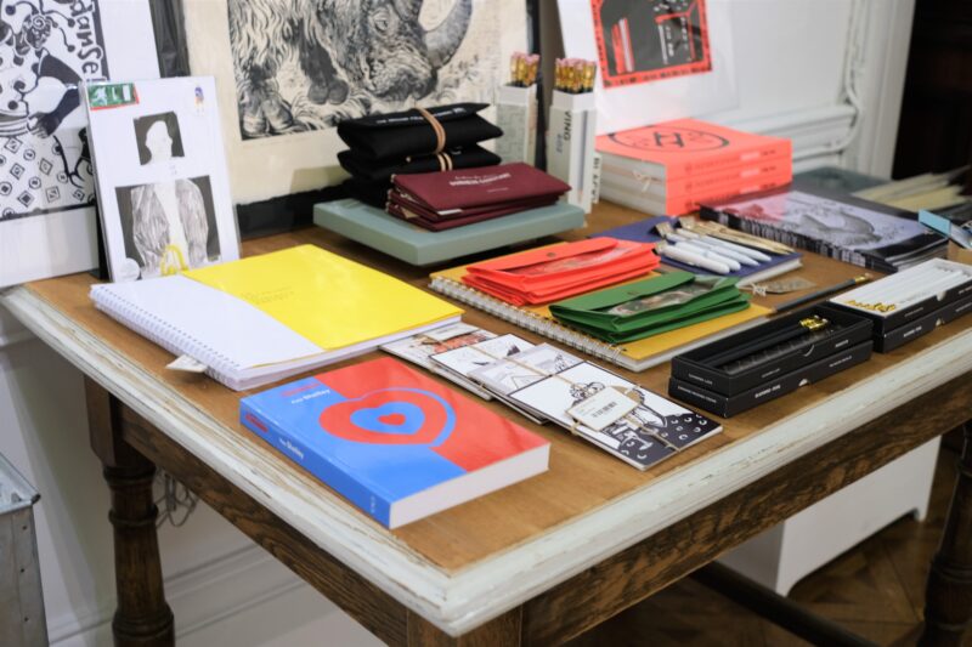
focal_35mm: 41
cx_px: 486
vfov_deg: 32.6
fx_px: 1107
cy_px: 324
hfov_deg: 47.4
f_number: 2.8
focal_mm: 27
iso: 500
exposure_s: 1/30
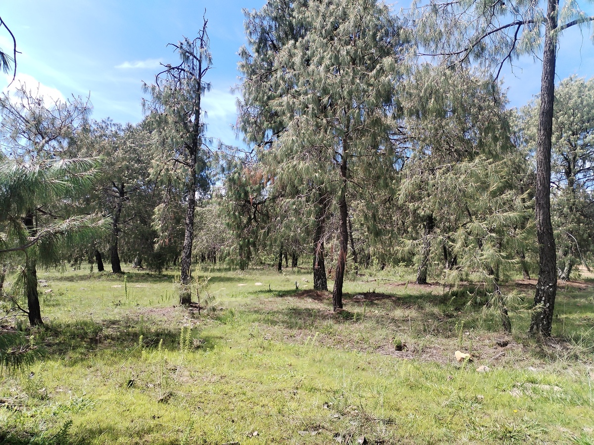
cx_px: 297
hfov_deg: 67.3
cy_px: 222
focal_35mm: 26
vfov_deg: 53.1
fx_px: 446
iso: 100
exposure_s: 1/528
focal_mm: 4.75
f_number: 1.8
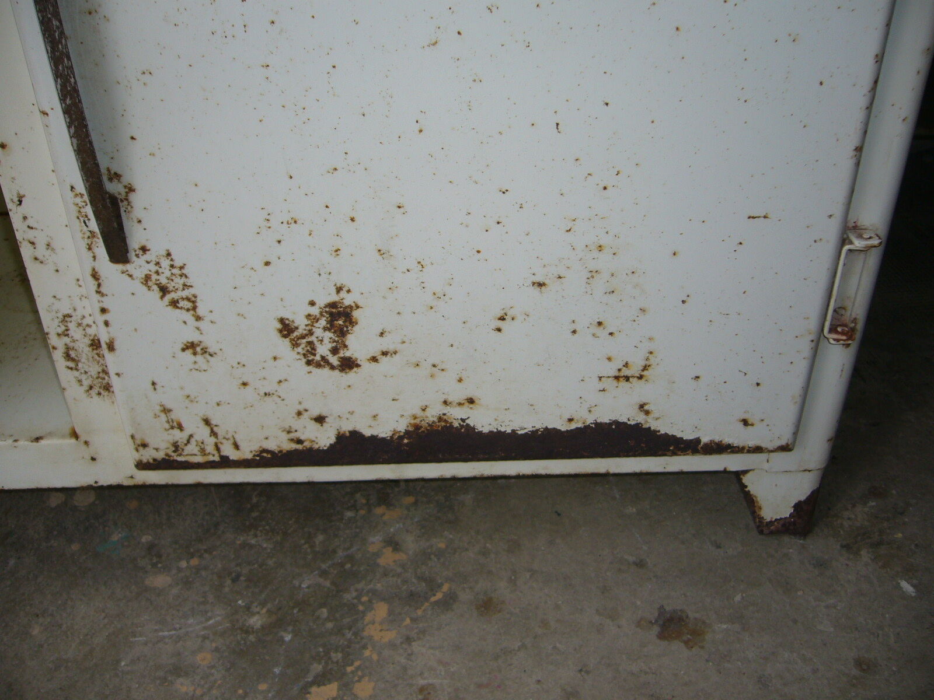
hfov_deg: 52.6
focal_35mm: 35
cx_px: 467
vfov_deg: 40.7
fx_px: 944
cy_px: 350
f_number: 2.8
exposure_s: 1/60
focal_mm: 5.8
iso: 80
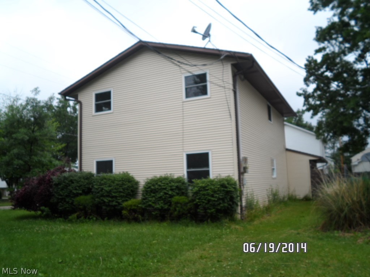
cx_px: 185
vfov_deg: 46.8
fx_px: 321
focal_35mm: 30
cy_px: 138
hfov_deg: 60.0
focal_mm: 5.5
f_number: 2.7
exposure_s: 1/750
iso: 80
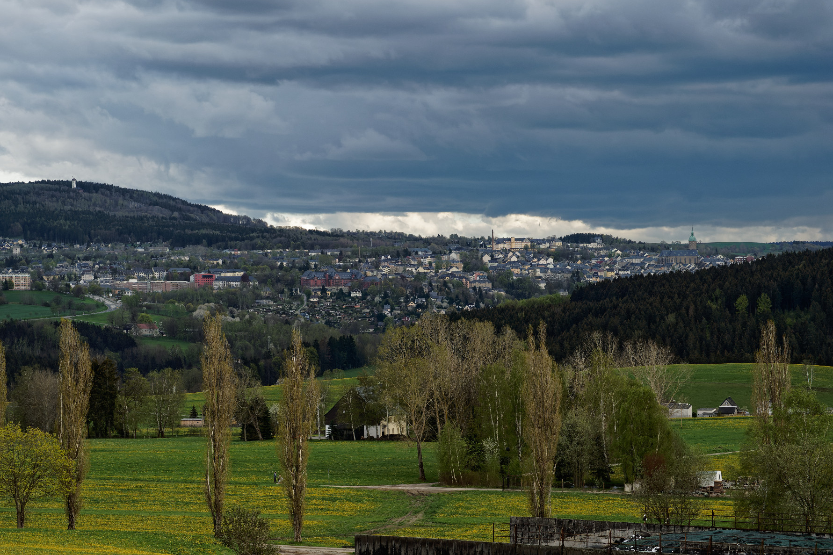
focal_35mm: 115
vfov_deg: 11.9
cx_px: 378
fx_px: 2661
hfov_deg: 17.8
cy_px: 265
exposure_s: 1/1600
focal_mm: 100
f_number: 6.3
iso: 400
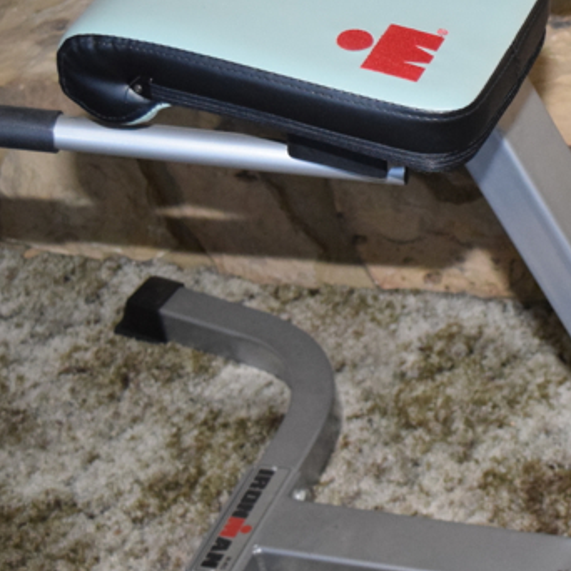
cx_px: 633
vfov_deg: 16.1
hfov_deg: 15.6
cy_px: 245
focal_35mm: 108
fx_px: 2020
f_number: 4.2
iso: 2200
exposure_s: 1/60
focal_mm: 29
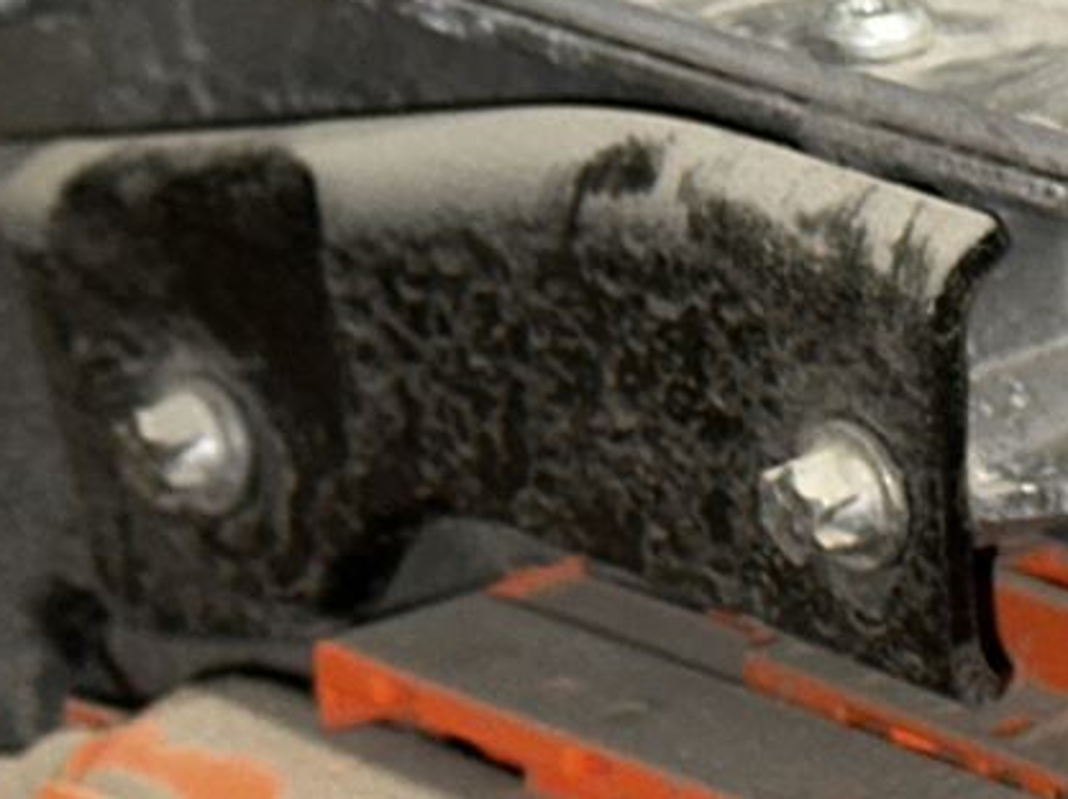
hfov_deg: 8.1
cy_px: 884
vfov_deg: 6.3
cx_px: 1808
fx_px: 7275
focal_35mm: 236
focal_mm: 6.86
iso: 50
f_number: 1.78
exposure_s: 1/50
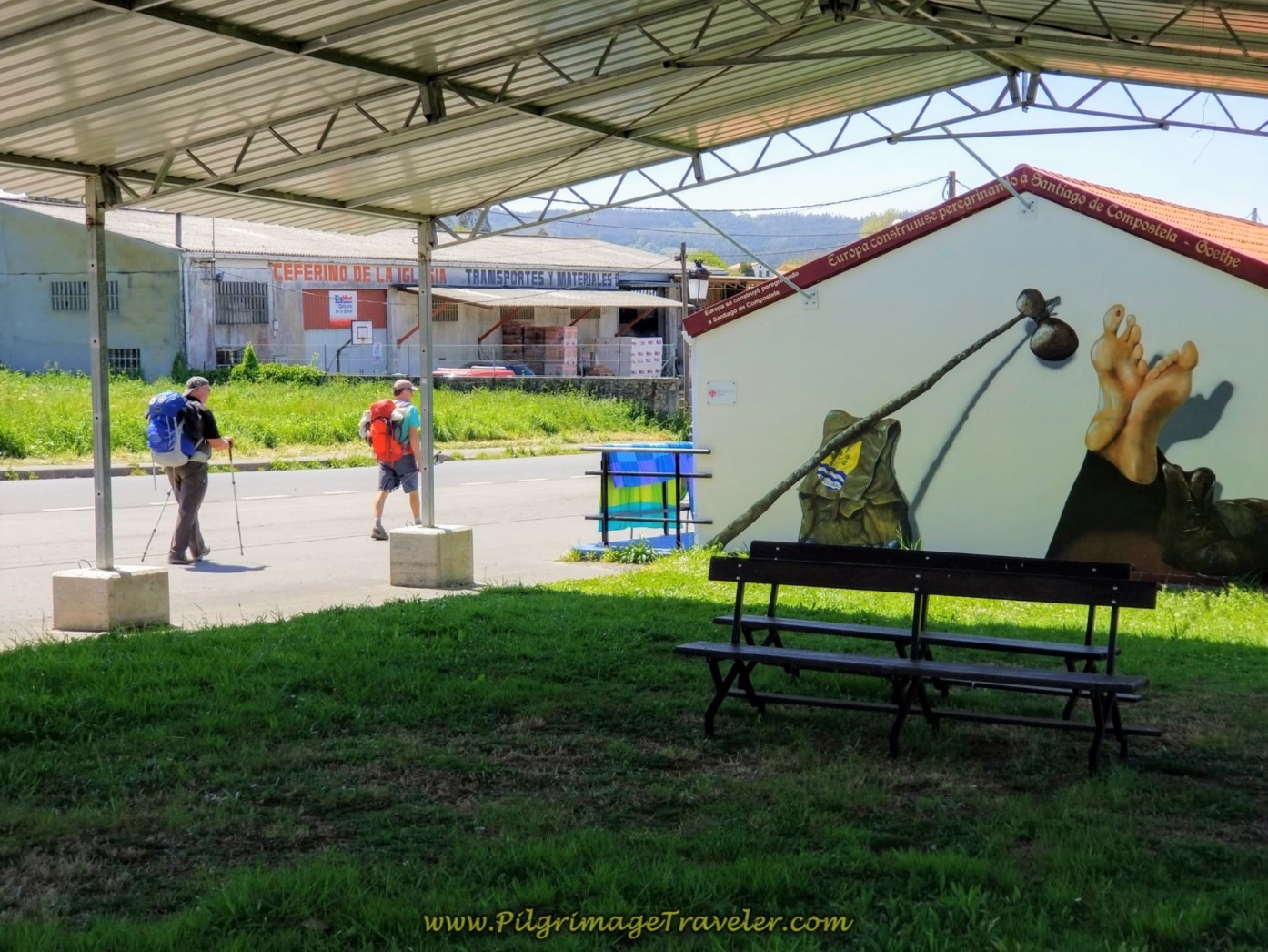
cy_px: 476
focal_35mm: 52
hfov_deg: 36.8
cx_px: 634
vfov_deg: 28.0
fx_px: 1905
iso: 25
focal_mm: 6
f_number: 2.4
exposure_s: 1/487
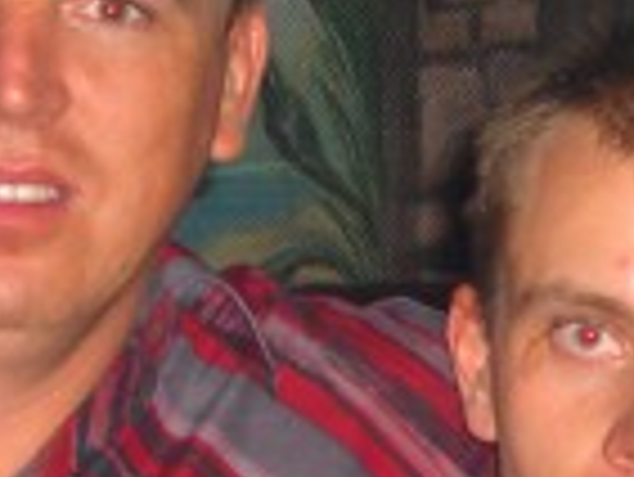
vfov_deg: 5.7
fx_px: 4784
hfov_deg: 7.6
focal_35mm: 261
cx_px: 553
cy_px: 446
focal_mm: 9.5
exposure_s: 1/60
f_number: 3.1
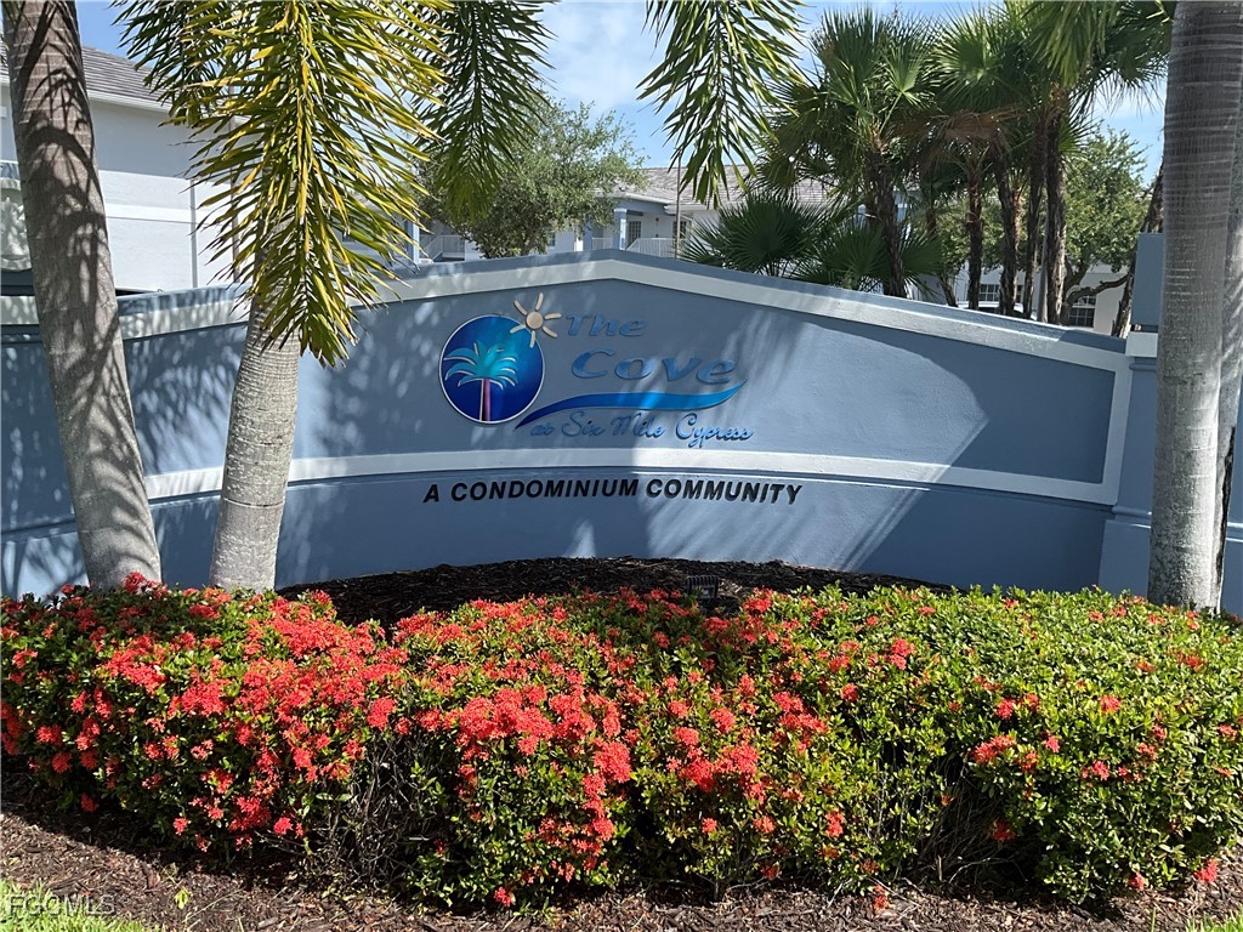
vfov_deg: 48.2
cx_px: 622
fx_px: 1041
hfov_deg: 61.7
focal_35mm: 29
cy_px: 466
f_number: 1.8
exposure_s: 1/883
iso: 25
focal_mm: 3
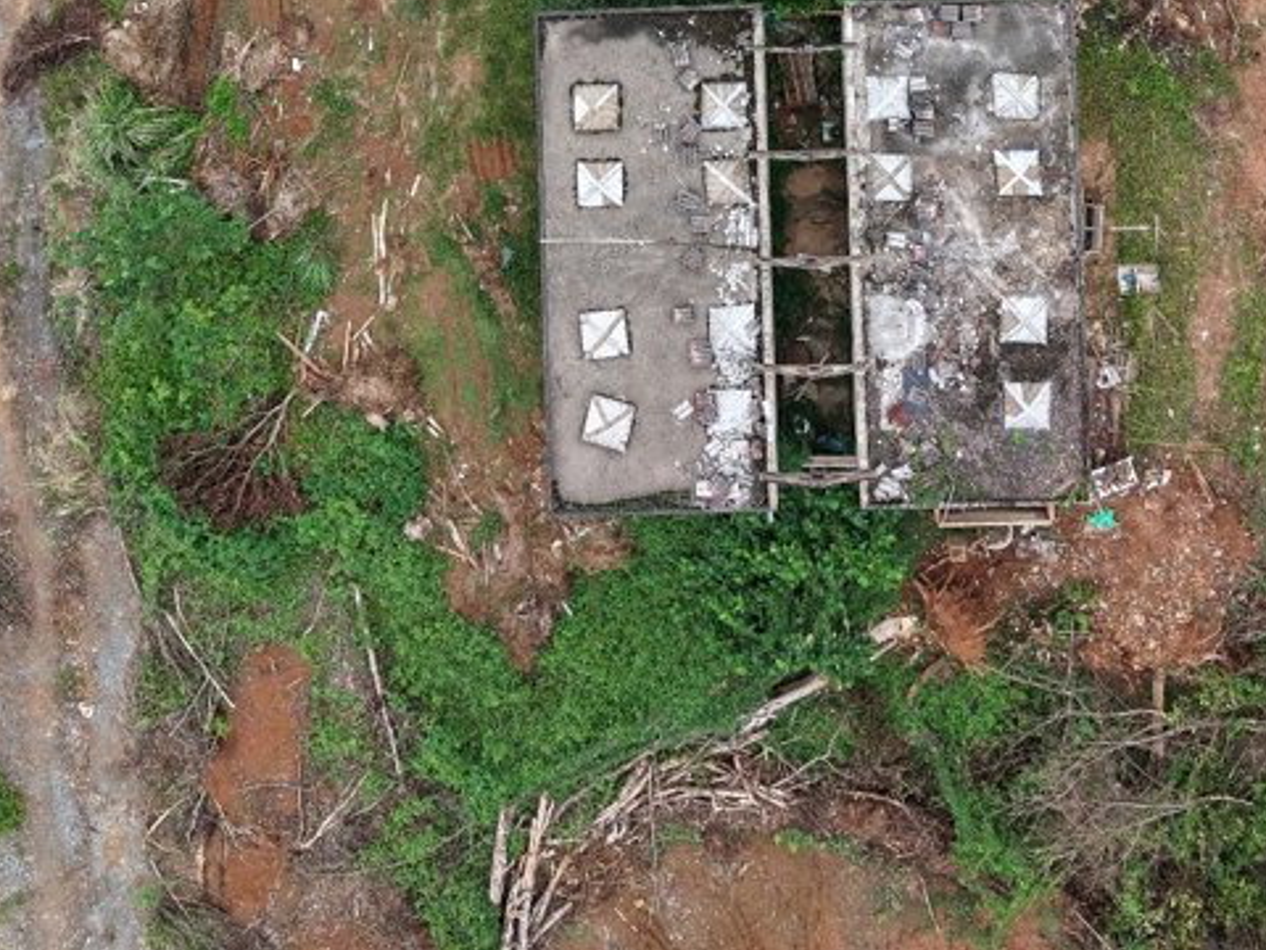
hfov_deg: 32.1
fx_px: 2194
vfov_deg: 22.7
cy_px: -142
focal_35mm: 60
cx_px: 754
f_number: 1.8
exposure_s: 1/2000
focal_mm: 8.67
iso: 250
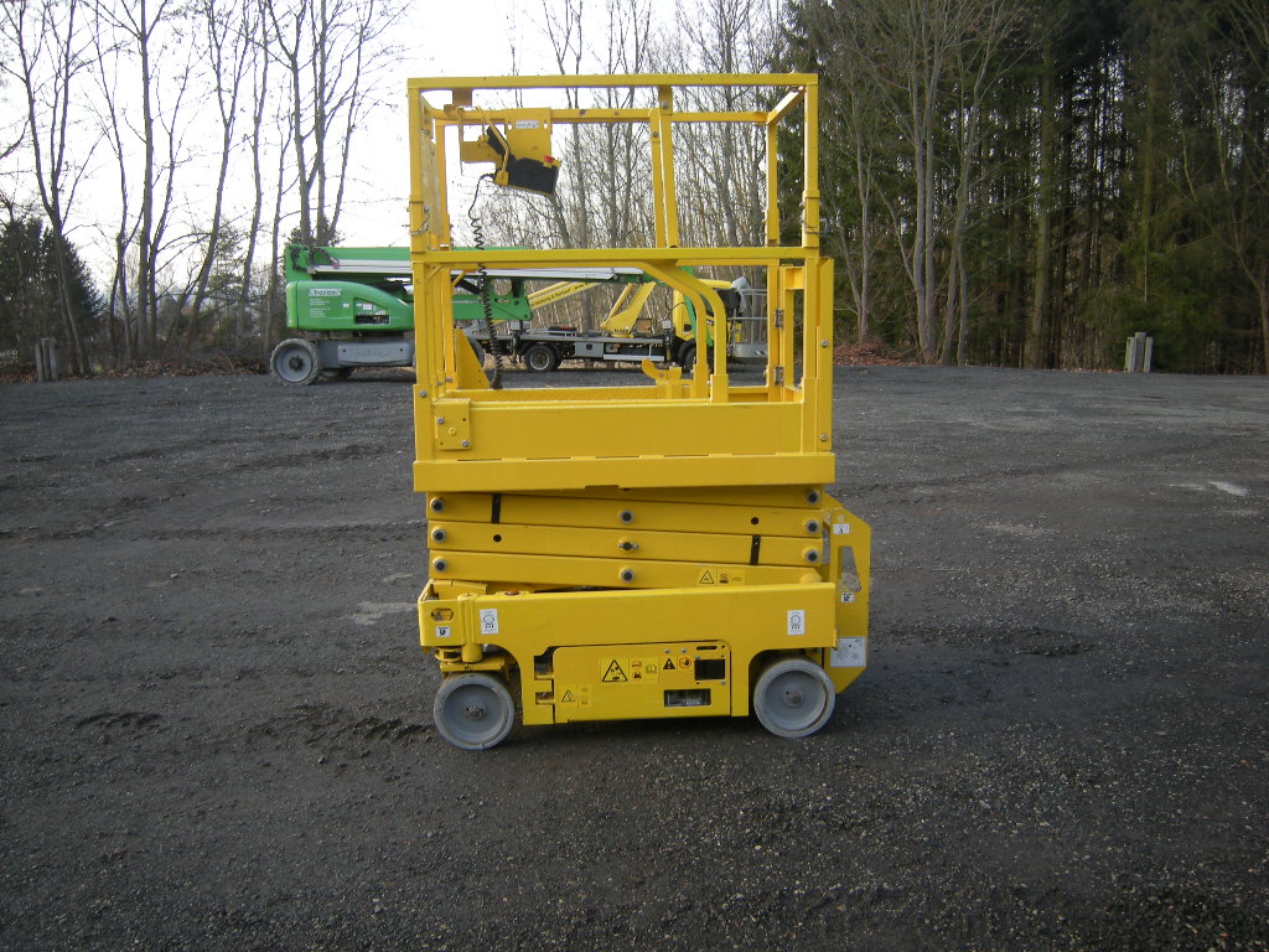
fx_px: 1026
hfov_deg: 63.4
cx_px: 634
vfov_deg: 49.7
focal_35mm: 28
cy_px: 476
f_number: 2.8
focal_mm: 4.7
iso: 64
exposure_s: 1/128
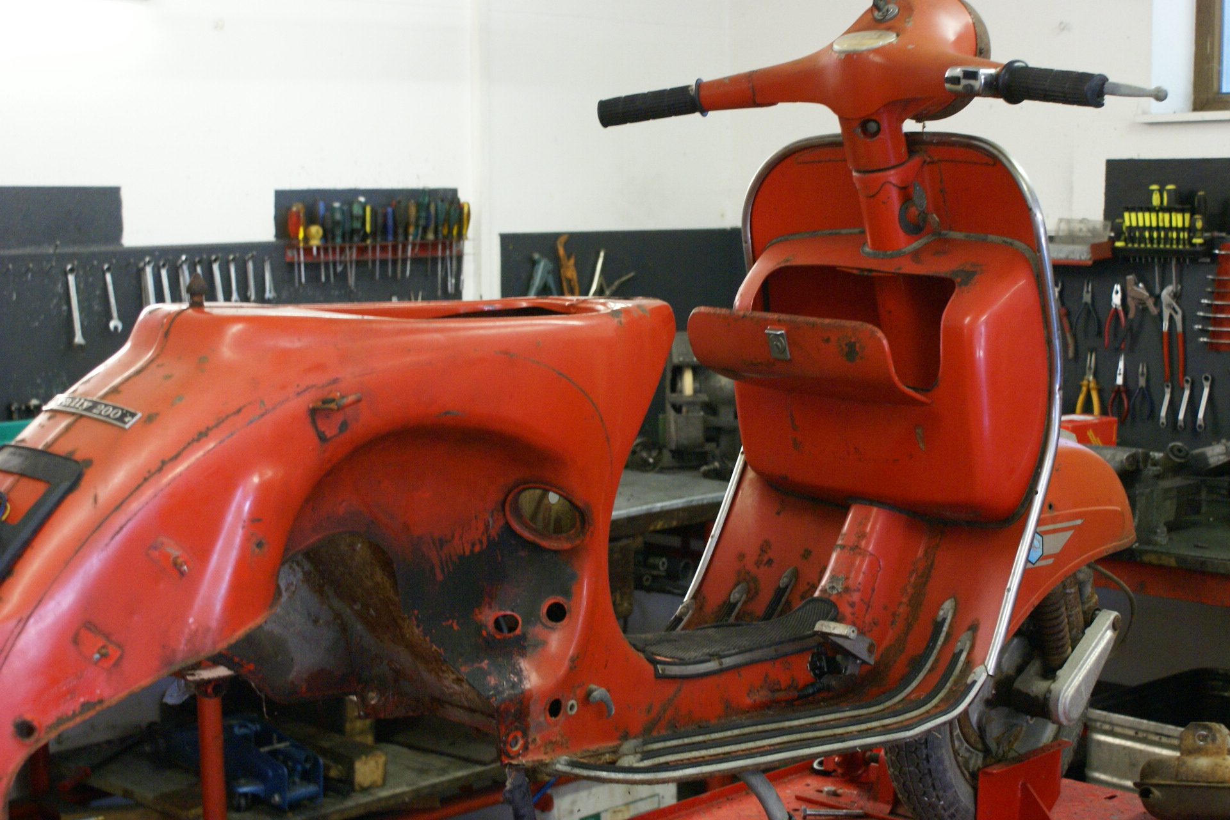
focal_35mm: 52
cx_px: 615
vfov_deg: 25.8
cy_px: 410
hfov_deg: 37.9
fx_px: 1794
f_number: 5.6
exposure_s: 1/30
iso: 400
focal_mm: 35
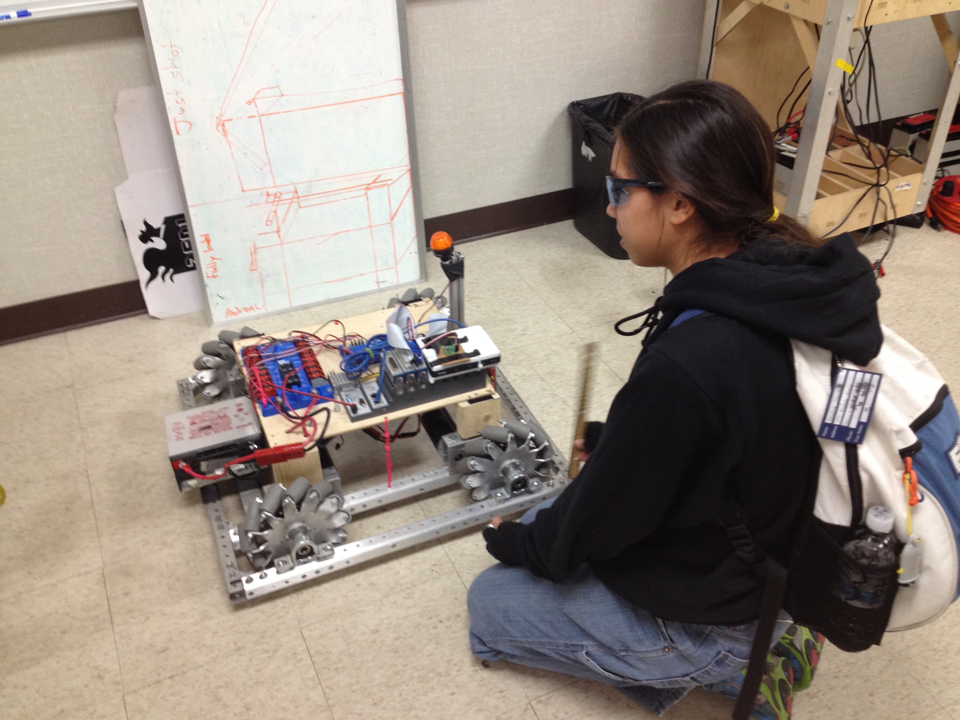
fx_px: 971
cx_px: 480
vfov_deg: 40.7
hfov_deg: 52.6
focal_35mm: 35
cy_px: 360
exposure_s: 1/20
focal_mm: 4.28
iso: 100
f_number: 2.4
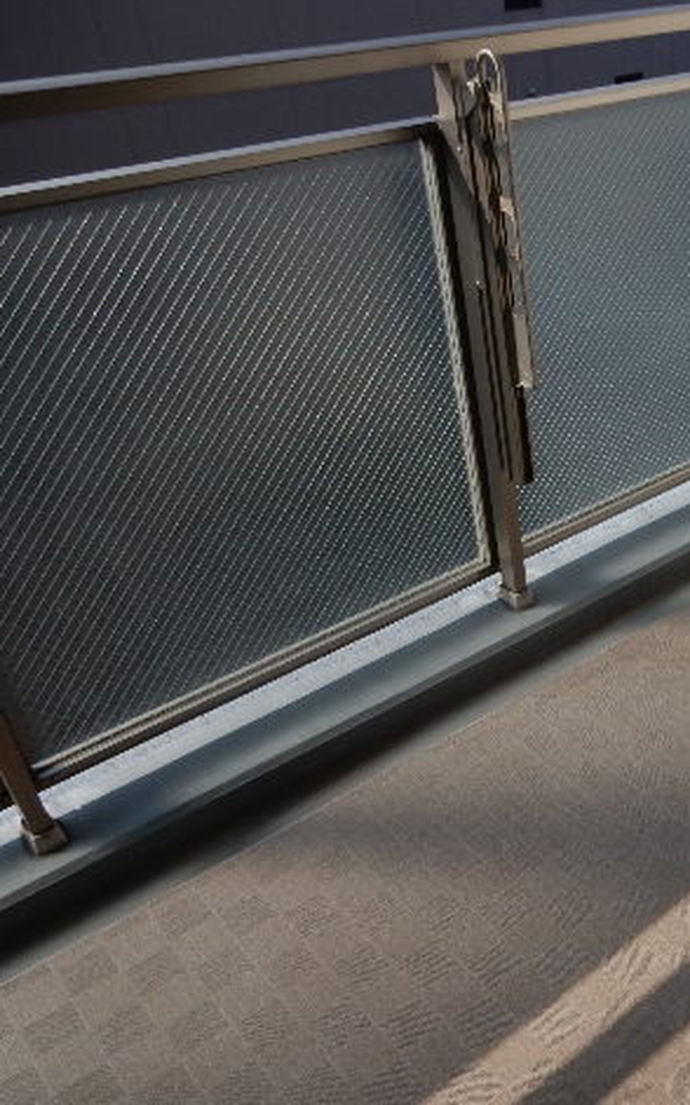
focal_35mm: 36
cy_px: 561
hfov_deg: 31.5
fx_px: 1084
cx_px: 749
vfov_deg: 54.0
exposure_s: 1/1000
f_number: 3.7
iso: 125
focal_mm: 4.5
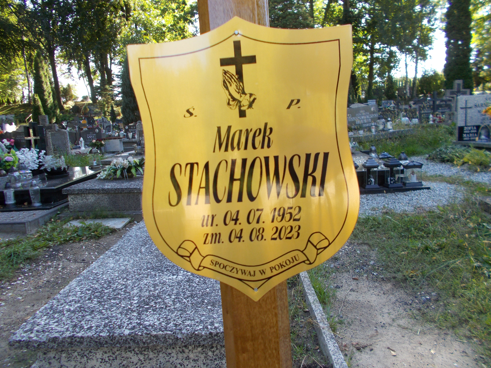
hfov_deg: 67.3
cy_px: 184
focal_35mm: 26
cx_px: 246
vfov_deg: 53.1
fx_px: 369
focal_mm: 4.6
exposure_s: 1/100
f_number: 3.2
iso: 80
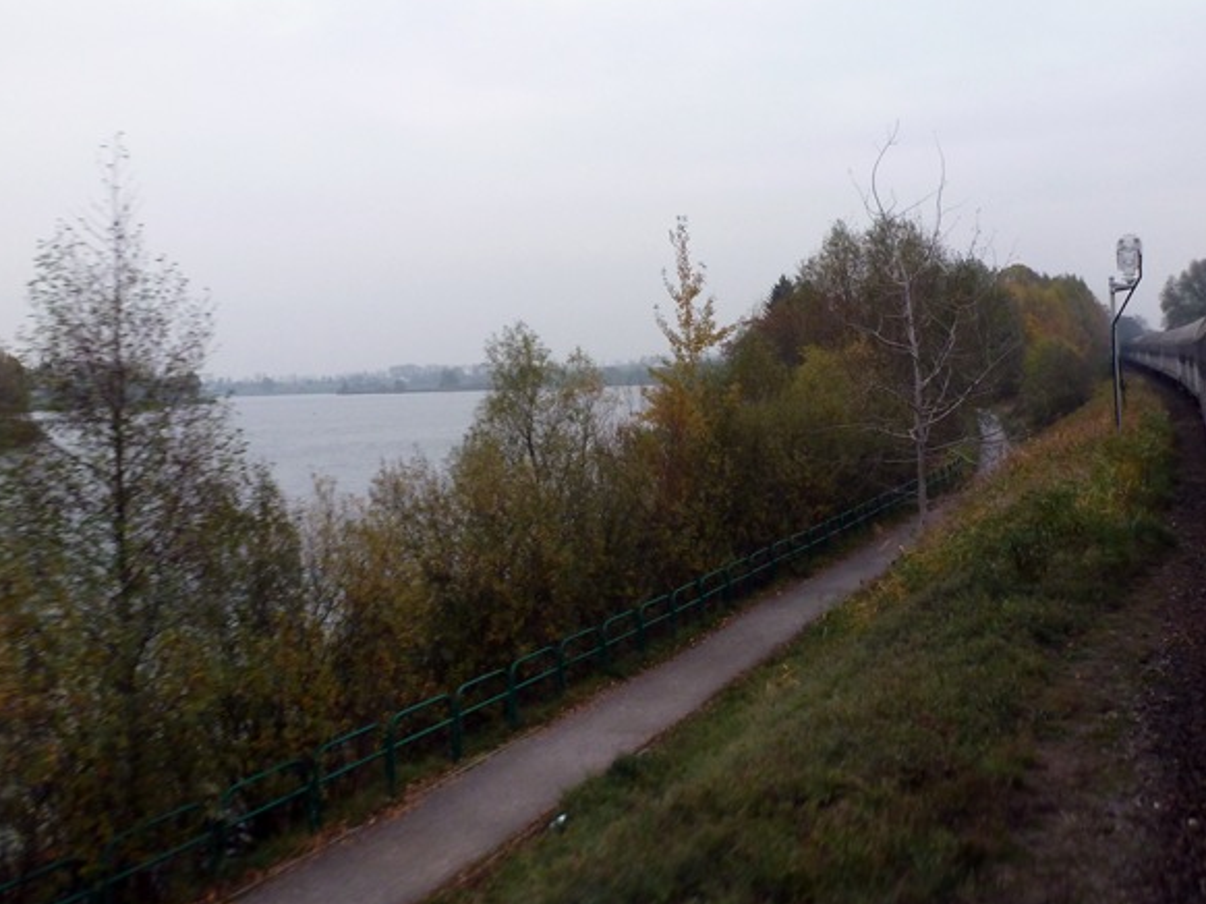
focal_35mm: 33
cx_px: 578
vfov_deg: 42.8
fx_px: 1149
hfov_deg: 55.4
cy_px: 371
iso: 200
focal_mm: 4.3
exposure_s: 1/125
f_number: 4.5
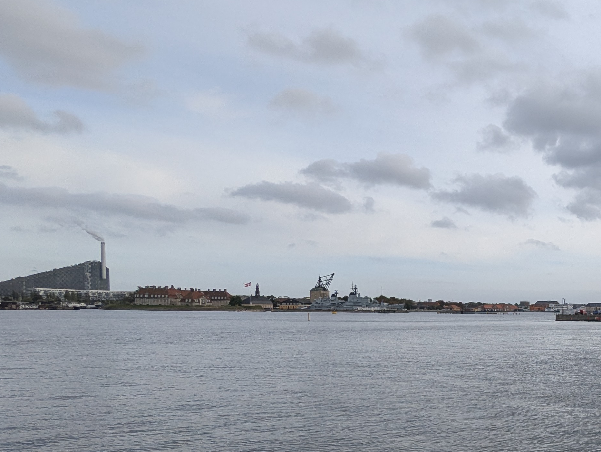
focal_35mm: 35
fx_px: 608
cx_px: 599
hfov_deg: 44.7
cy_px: 341
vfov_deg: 39.6
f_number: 2.2
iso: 48
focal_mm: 2.35
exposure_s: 1/1499
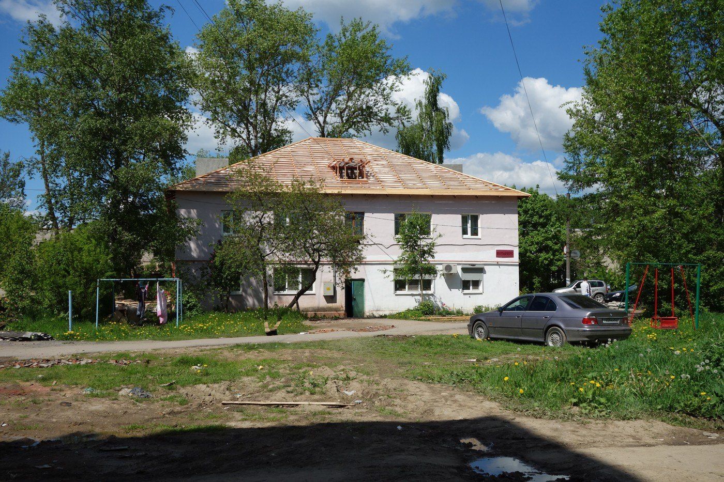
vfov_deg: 35.9
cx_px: 362
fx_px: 744
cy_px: 241
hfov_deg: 51.9
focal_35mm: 37
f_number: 5.6
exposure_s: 1/800
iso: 125
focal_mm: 13.75
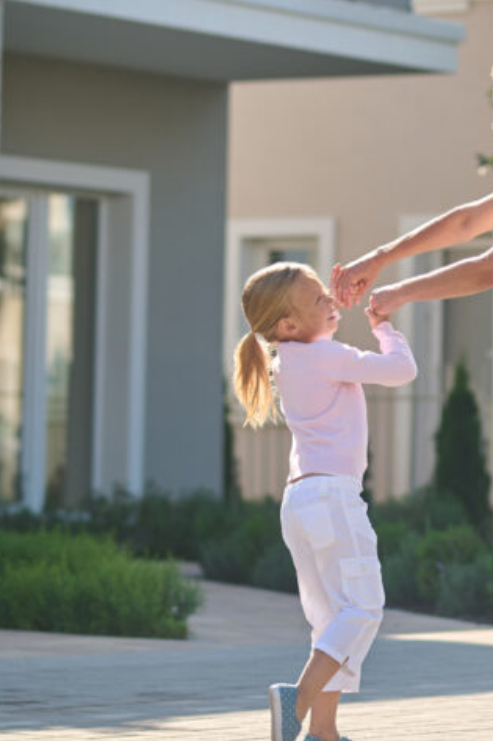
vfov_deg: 11.2
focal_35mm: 184
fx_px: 3782
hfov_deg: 7.4
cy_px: 229
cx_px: 522
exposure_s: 1/1600
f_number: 2.5
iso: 160
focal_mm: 85
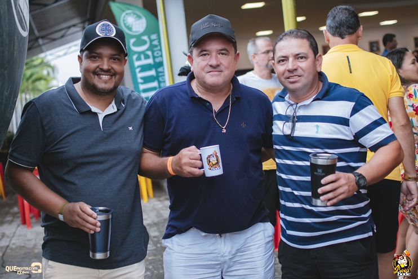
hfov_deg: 37.8
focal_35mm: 52
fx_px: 610
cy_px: 140
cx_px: 209
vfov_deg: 25.8
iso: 2500
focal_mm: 35
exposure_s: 1/2000
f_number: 2.8
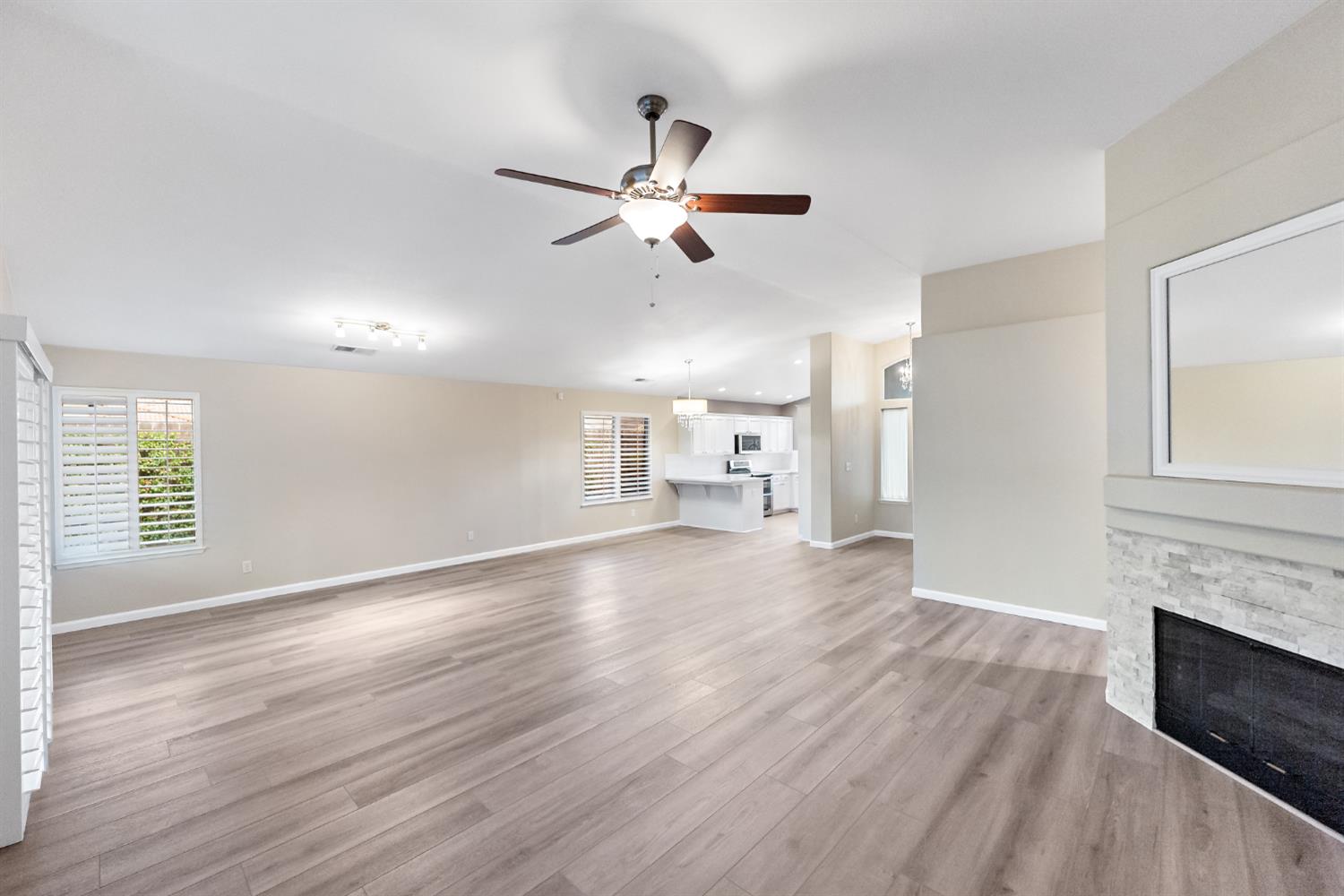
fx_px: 523
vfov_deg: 81.2
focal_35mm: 14
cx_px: 672
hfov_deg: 104.3
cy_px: 448
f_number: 2.8
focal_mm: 14
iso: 1250
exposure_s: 1/160
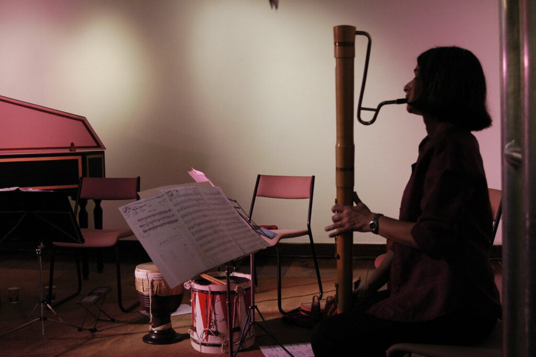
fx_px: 692
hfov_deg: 42.4
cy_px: 178
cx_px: 268
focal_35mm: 46
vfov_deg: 28.9
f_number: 4.5
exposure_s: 1/30
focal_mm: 31
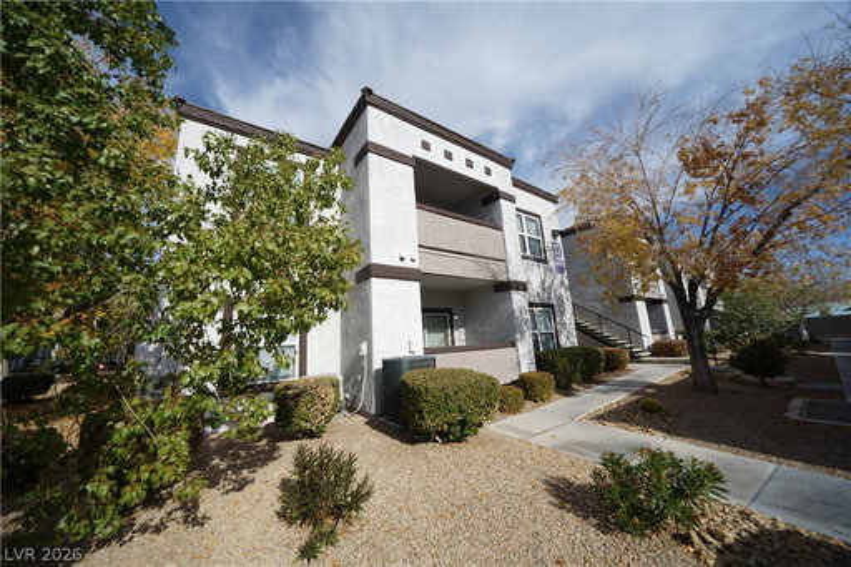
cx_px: 426
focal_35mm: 12
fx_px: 284
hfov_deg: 112.6
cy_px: 284
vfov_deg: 90.0
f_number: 6.3
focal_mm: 12
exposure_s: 1/250
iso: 50
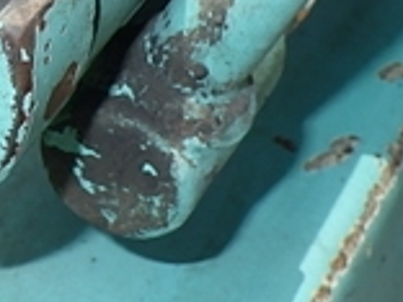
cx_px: -199
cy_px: -10
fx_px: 1502
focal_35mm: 129
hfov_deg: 14.3
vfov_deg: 11.4
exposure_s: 1/1000
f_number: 4.2
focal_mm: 7.5
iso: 125
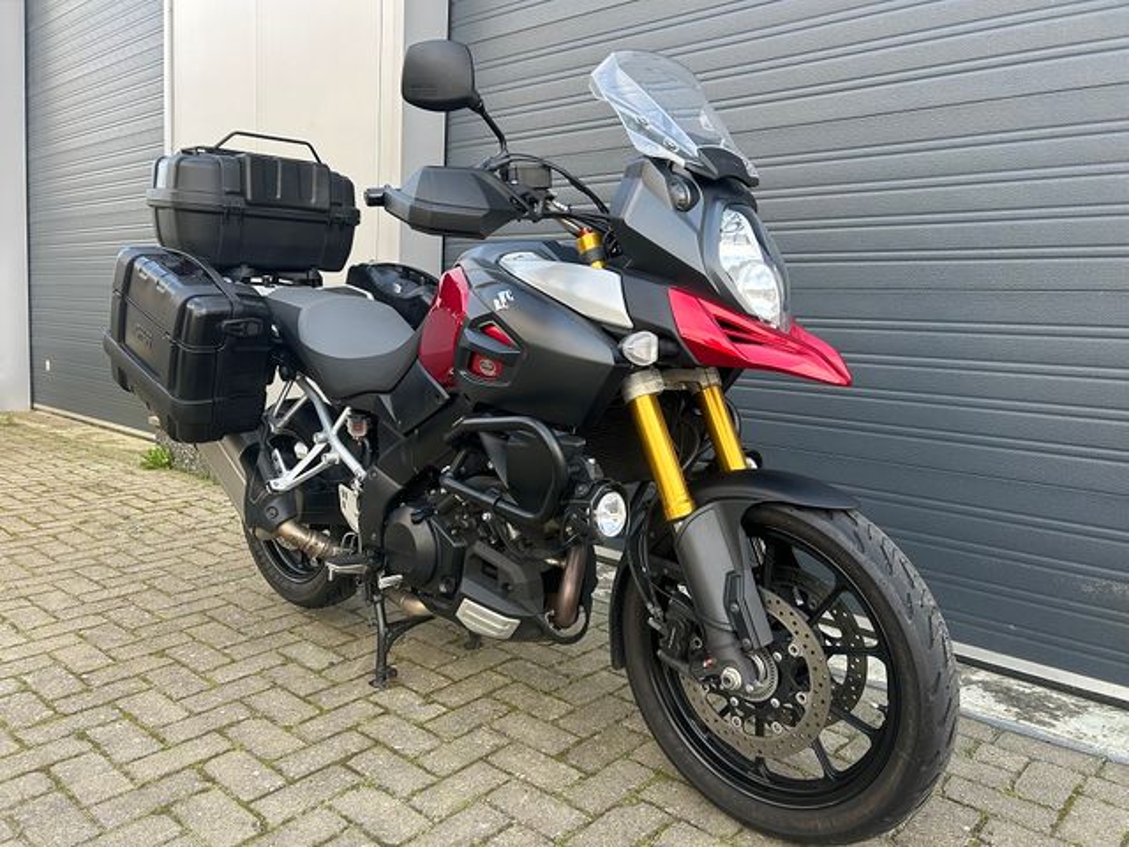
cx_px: 564
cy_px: 424
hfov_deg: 67.3
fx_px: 848
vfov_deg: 53.1
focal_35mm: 26
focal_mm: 5.7
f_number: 1.5
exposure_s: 1/242
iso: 40
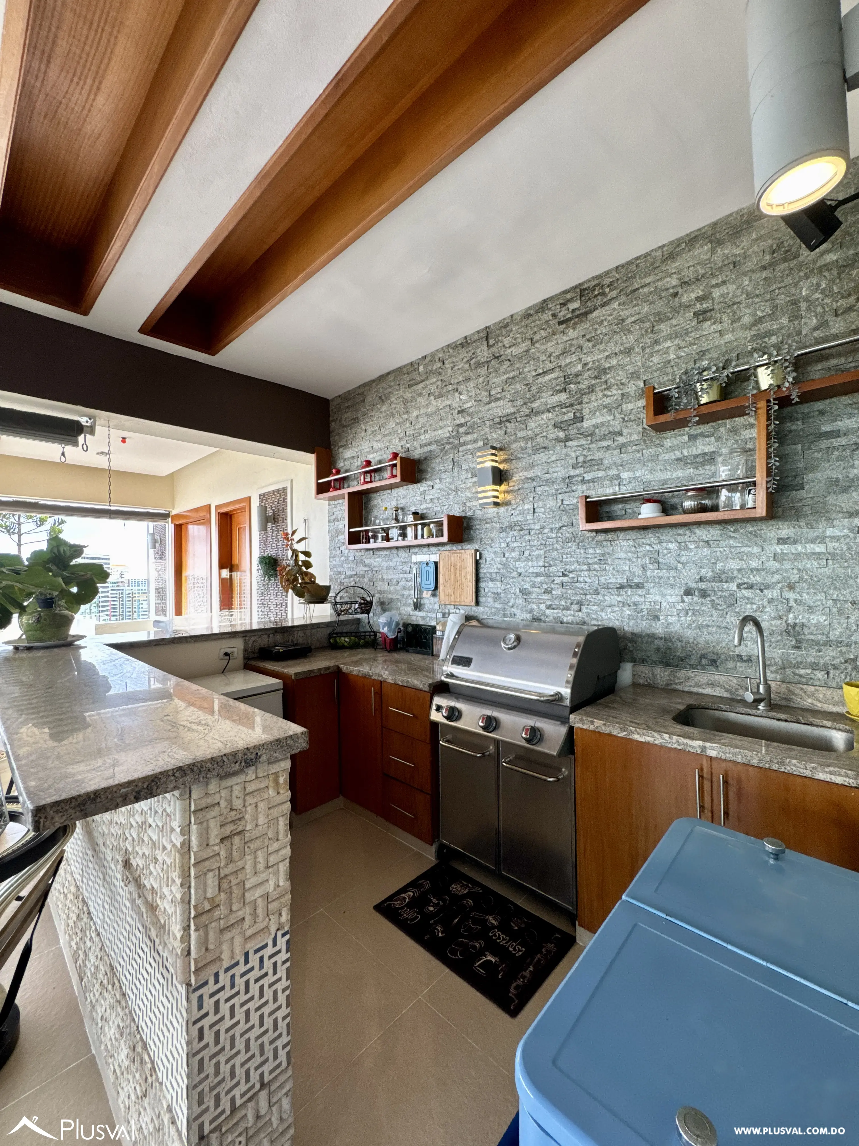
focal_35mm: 14
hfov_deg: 85.7
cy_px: 573
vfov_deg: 102.1
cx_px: 430
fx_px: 463
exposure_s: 1/120
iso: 200
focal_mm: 2.22
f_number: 2.2
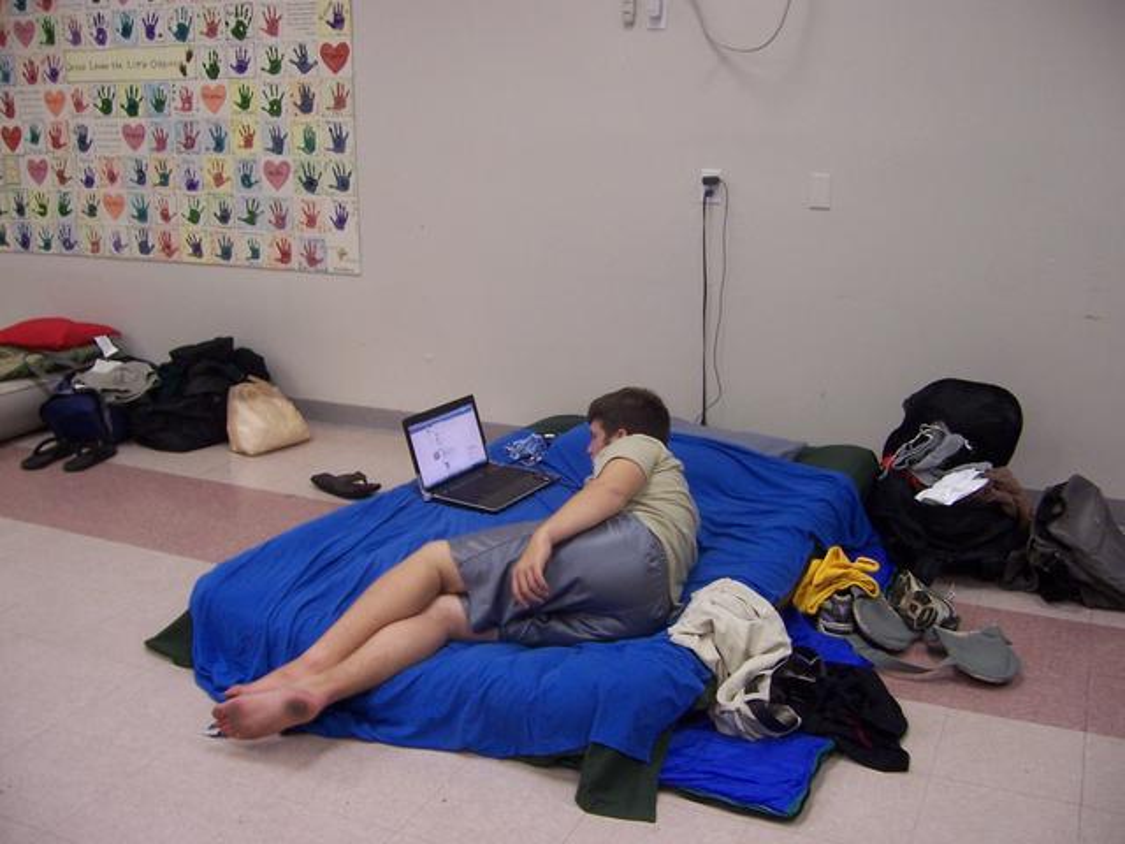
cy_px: 422
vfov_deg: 39.7
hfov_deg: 51.4
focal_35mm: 36
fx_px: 1170
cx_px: 562
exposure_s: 1/20
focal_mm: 6
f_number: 3
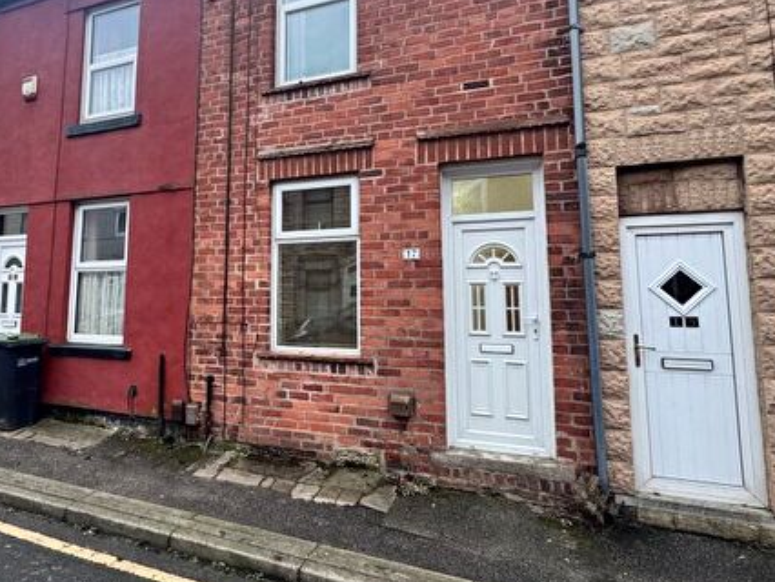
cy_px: 239
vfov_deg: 58.6
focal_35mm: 23
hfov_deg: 73.0
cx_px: 307
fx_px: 515
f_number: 2.2
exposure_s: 1/99
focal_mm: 2.22
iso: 200
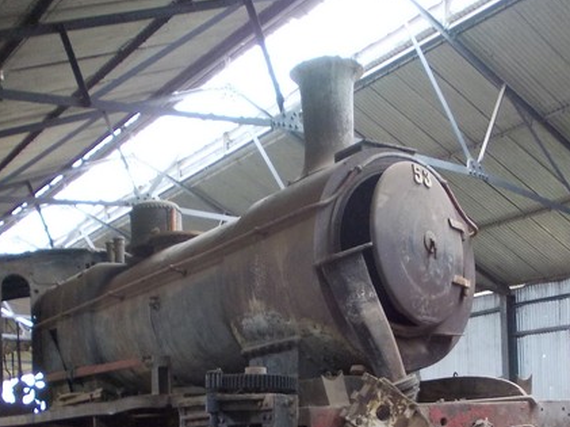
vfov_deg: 27.5
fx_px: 839
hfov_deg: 37.5
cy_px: 381
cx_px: 310
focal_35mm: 51
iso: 200
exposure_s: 1/13
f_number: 2.7
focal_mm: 4
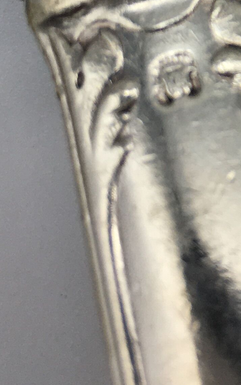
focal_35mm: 109
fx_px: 1145
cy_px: -155
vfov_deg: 17.6
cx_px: 458
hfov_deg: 11.1
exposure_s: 1/381
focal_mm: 4.15
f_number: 2.2
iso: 25
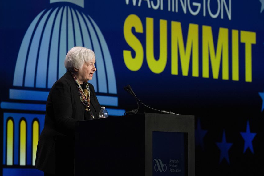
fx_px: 2177
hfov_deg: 6.9
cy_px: 53
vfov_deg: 4.6
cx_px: 132
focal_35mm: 297
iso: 4000
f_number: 5.6
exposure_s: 1/400
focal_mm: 212
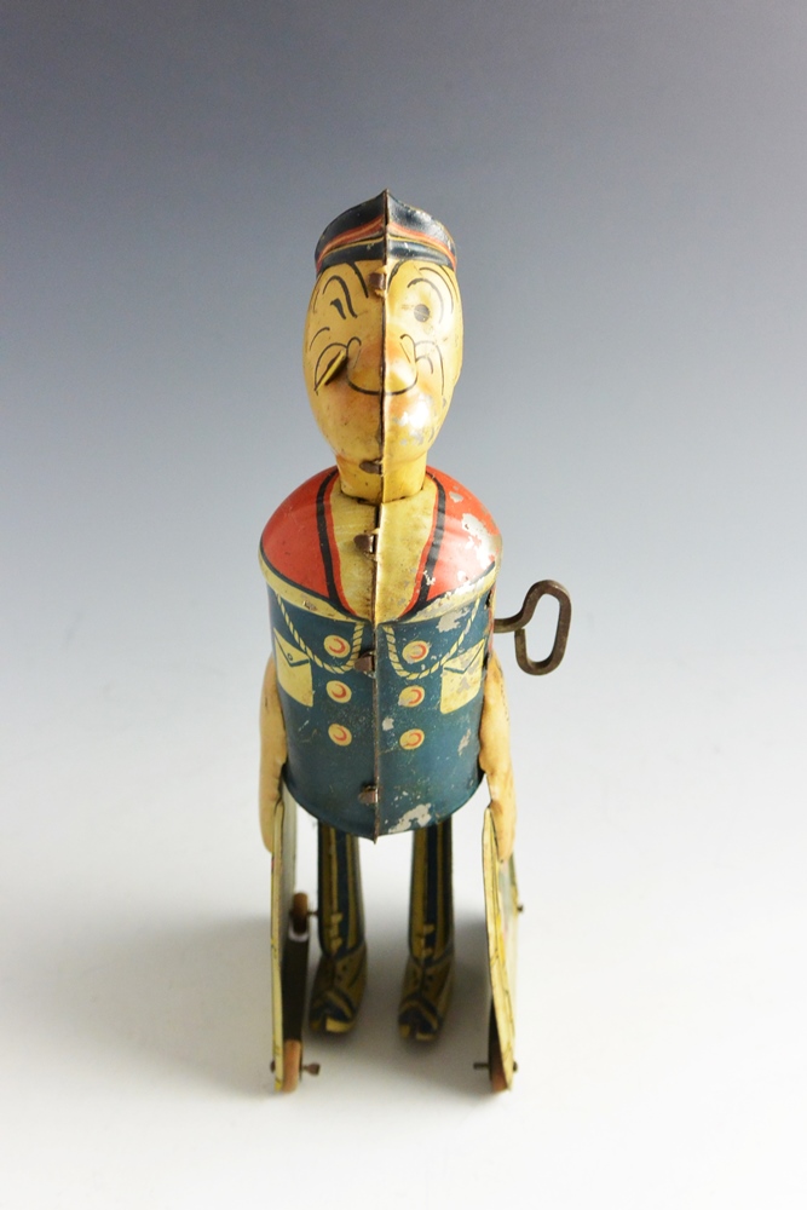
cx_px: 404
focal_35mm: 40
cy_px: 605
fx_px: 1344
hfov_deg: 33.4
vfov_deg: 48.5
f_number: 4.2
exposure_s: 1/40
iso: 800
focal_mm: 15.1
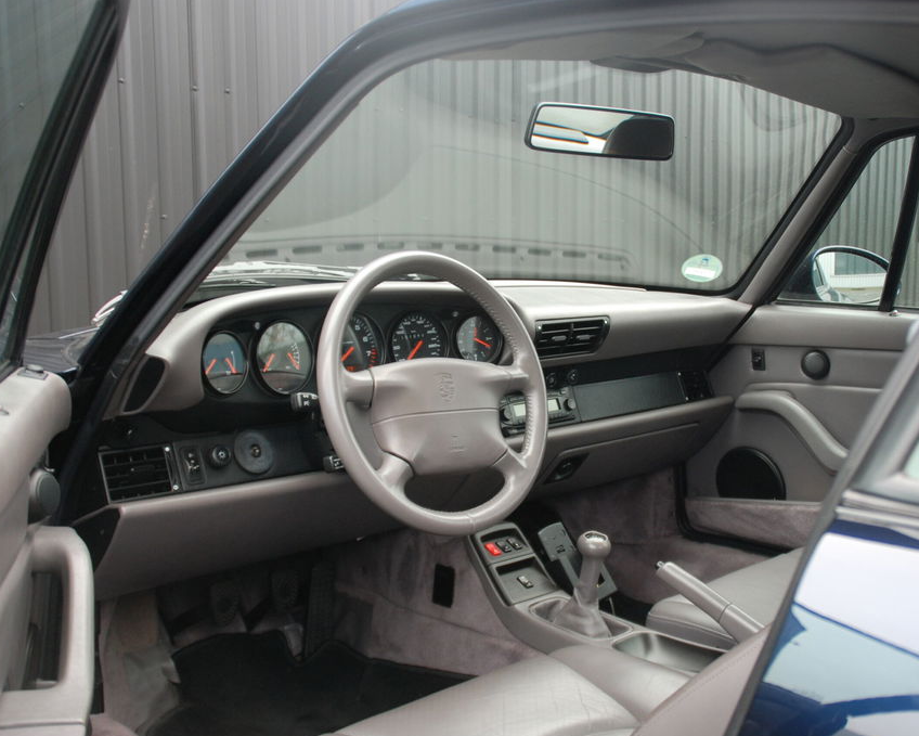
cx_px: 529
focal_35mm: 43
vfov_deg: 35.2
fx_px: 1158
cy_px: 370
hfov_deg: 43.2
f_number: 3.8
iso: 400
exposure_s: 1/25
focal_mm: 25
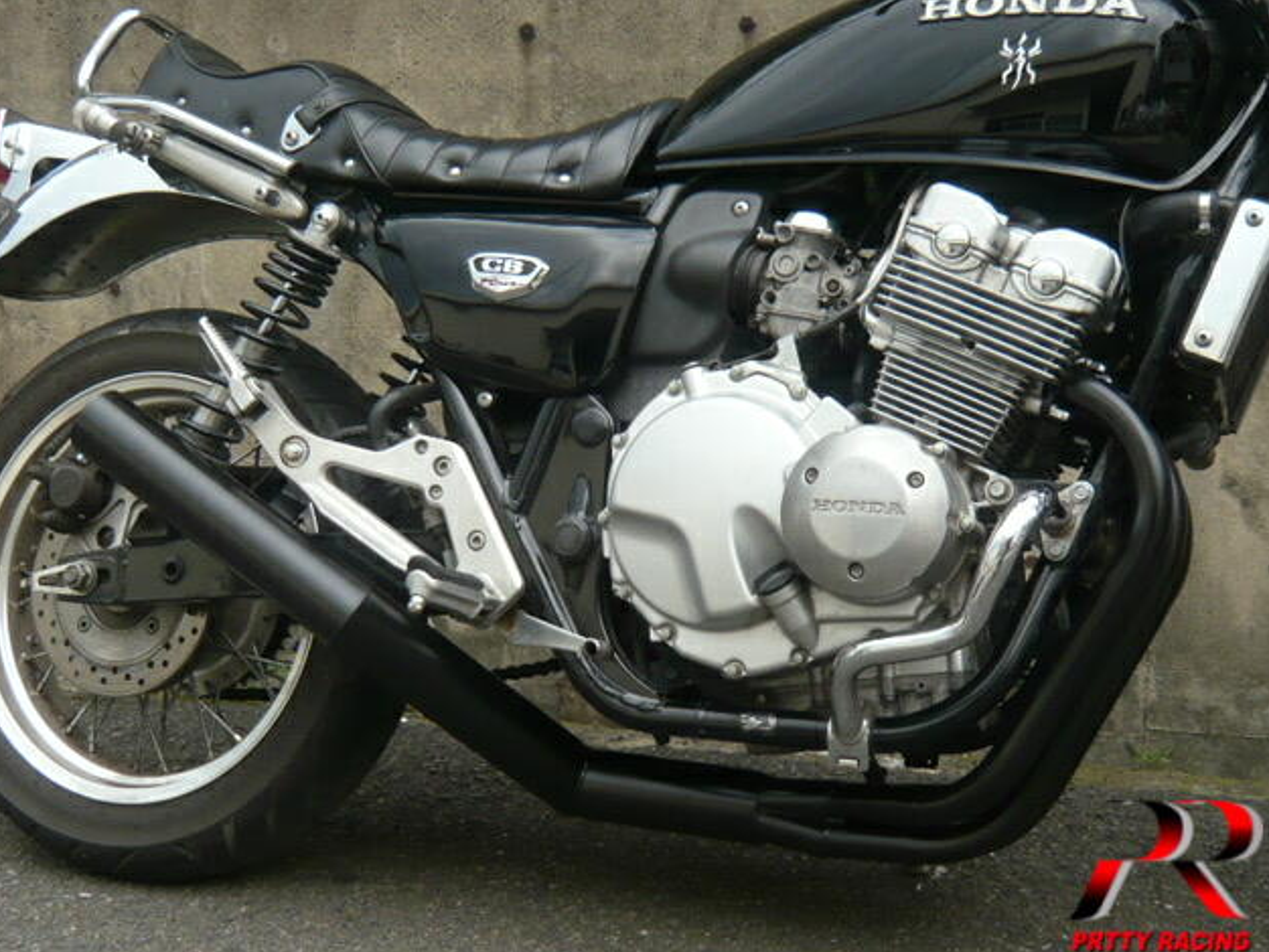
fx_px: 1687
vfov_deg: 31.5
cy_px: 484
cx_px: 637
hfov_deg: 41.2
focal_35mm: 46
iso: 100
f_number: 2.9
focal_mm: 4.9
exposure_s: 1/200
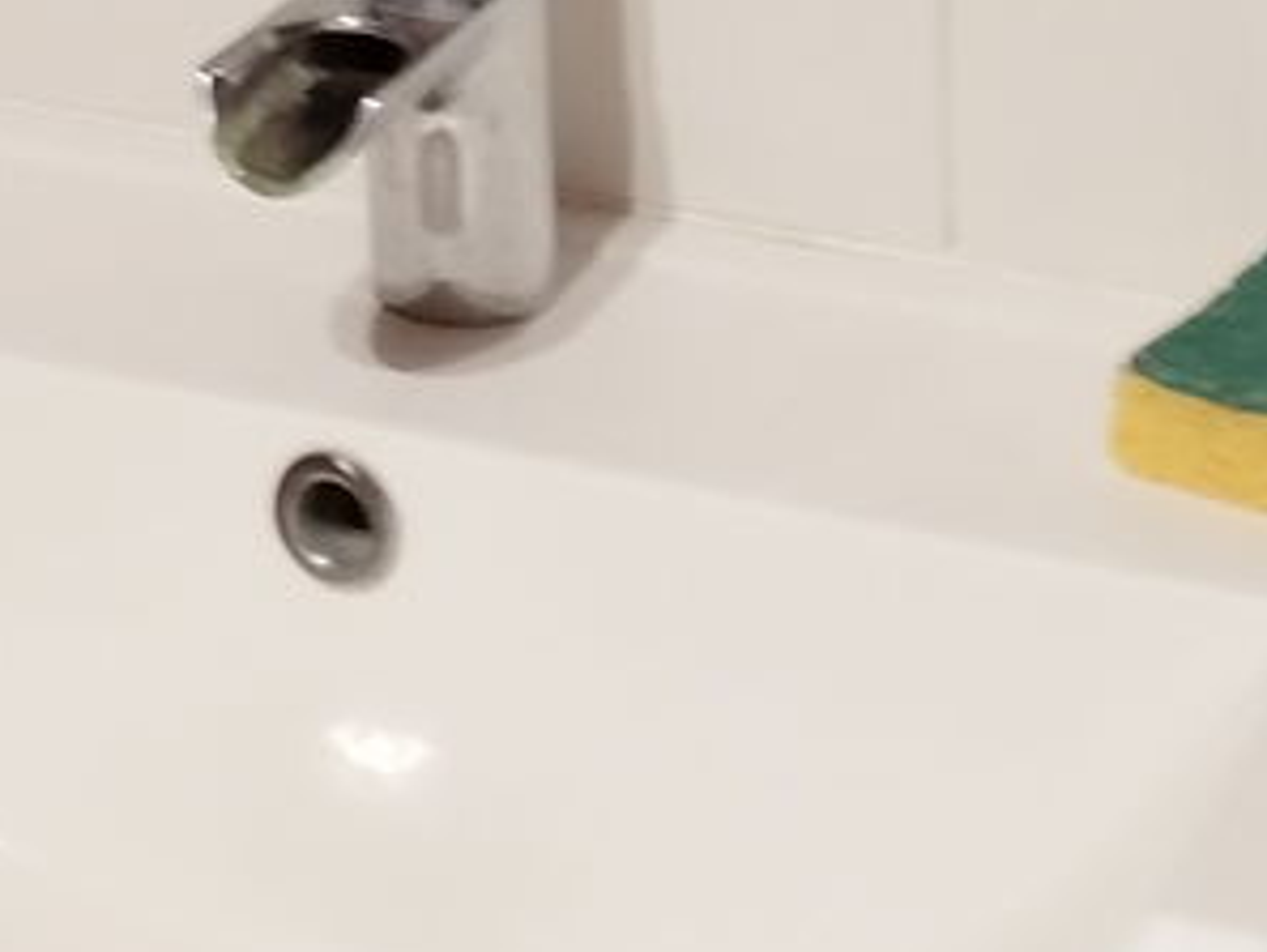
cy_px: -1268
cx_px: -158
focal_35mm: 151
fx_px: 5529
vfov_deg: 9.0
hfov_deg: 12.8
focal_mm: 4.27
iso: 534
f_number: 1.8
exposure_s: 1/25
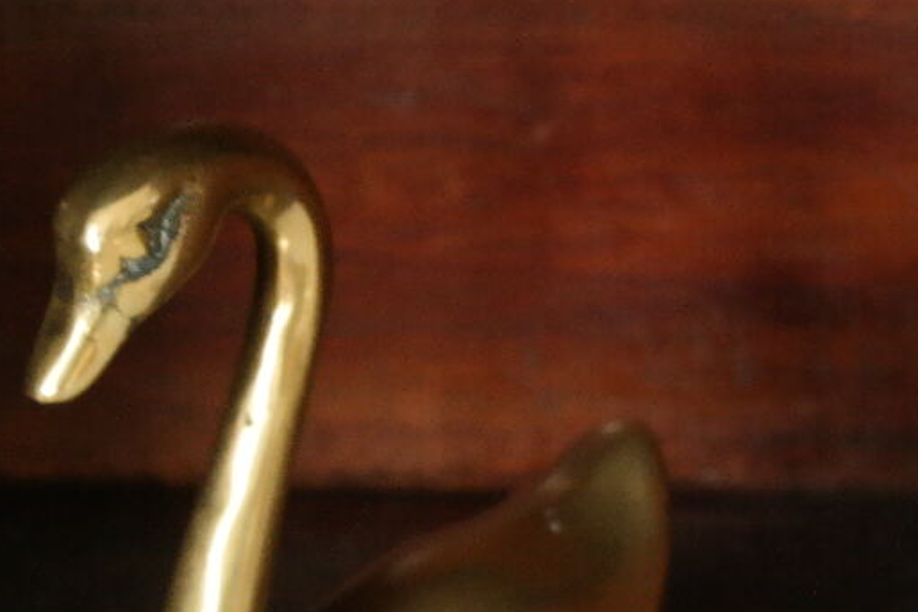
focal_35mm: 232
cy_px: 434
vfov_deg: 5.9
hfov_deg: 8.8
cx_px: 1131
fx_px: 5917
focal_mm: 45
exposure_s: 1/30
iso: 1600
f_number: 6.3
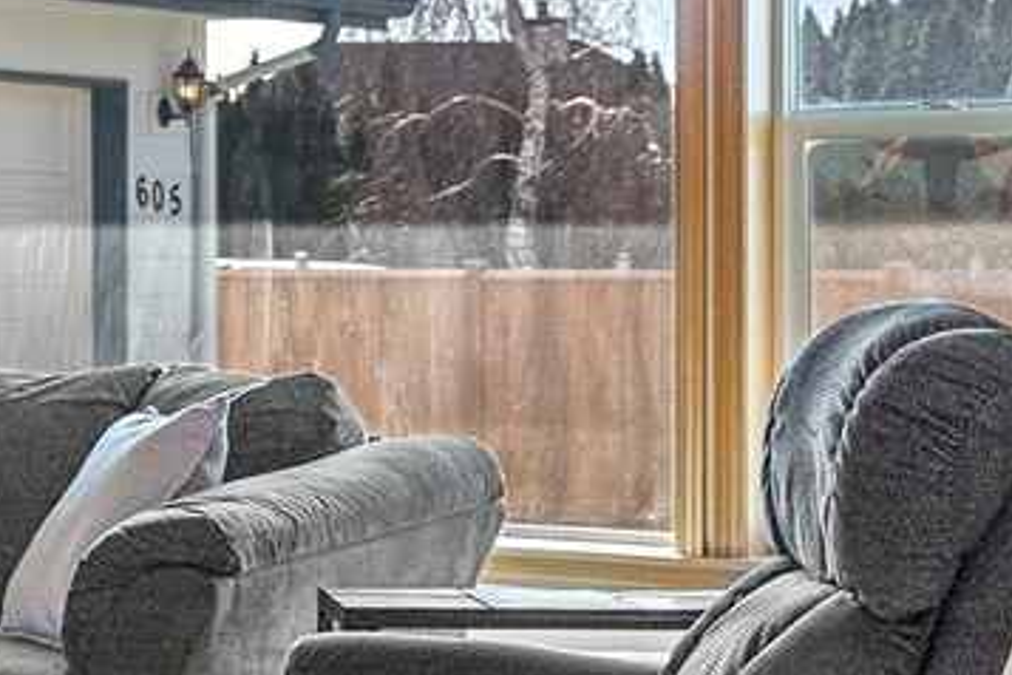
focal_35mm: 114
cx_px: -387
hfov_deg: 16.7
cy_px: 377
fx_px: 3204
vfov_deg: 12.0
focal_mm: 24
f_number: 2.8
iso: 200
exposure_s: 1/50
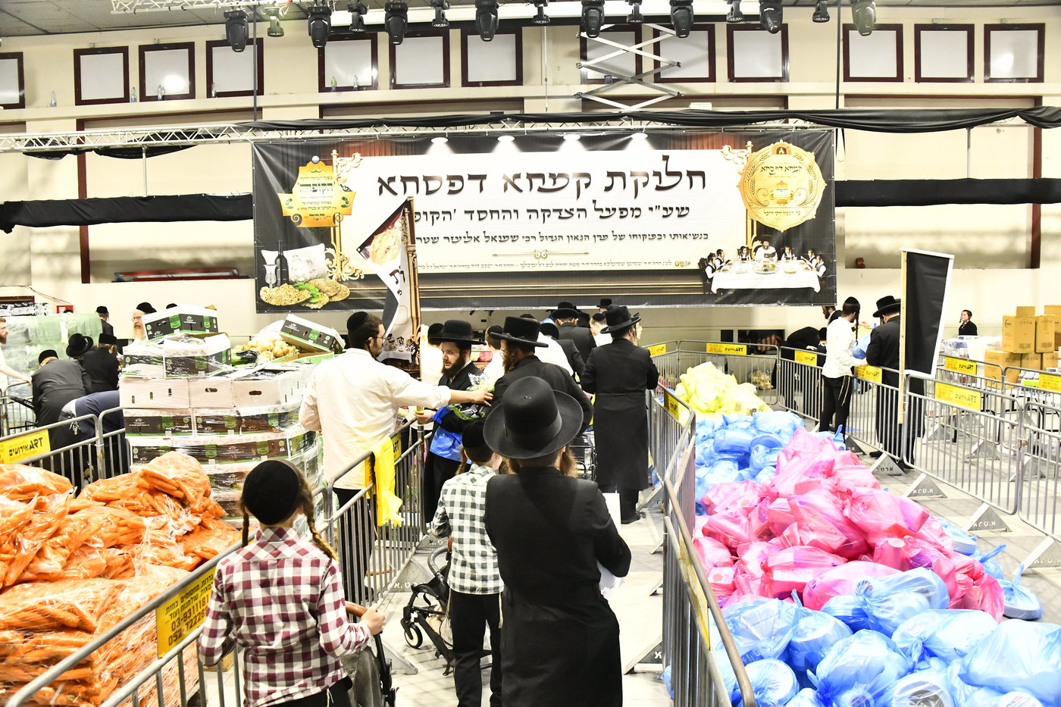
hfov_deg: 65.5
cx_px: 530
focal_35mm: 28
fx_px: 825
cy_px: 354
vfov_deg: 46.4
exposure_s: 1/100
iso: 5000
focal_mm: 28
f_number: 5.6
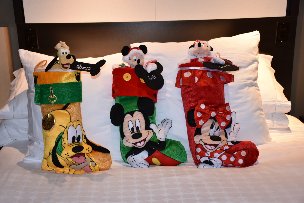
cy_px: 102
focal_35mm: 51
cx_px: 152
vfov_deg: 26.5
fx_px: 431
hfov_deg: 38.9
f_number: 4.2
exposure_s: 1/60
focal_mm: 34
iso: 720
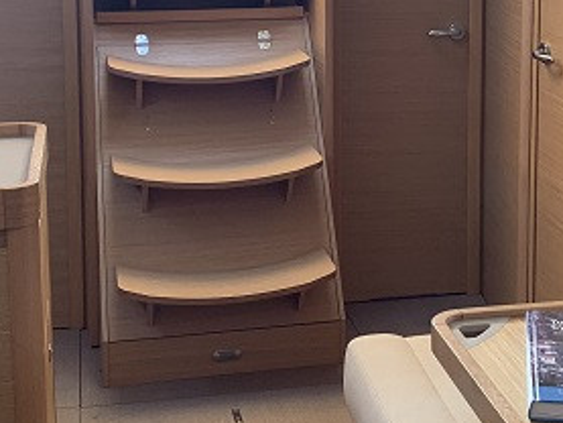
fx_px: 1220
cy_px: 53
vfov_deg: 19.3
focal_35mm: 75
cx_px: 356
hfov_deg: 25.9
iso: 100
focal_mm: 4.25
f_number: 1.8
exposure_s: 1/89
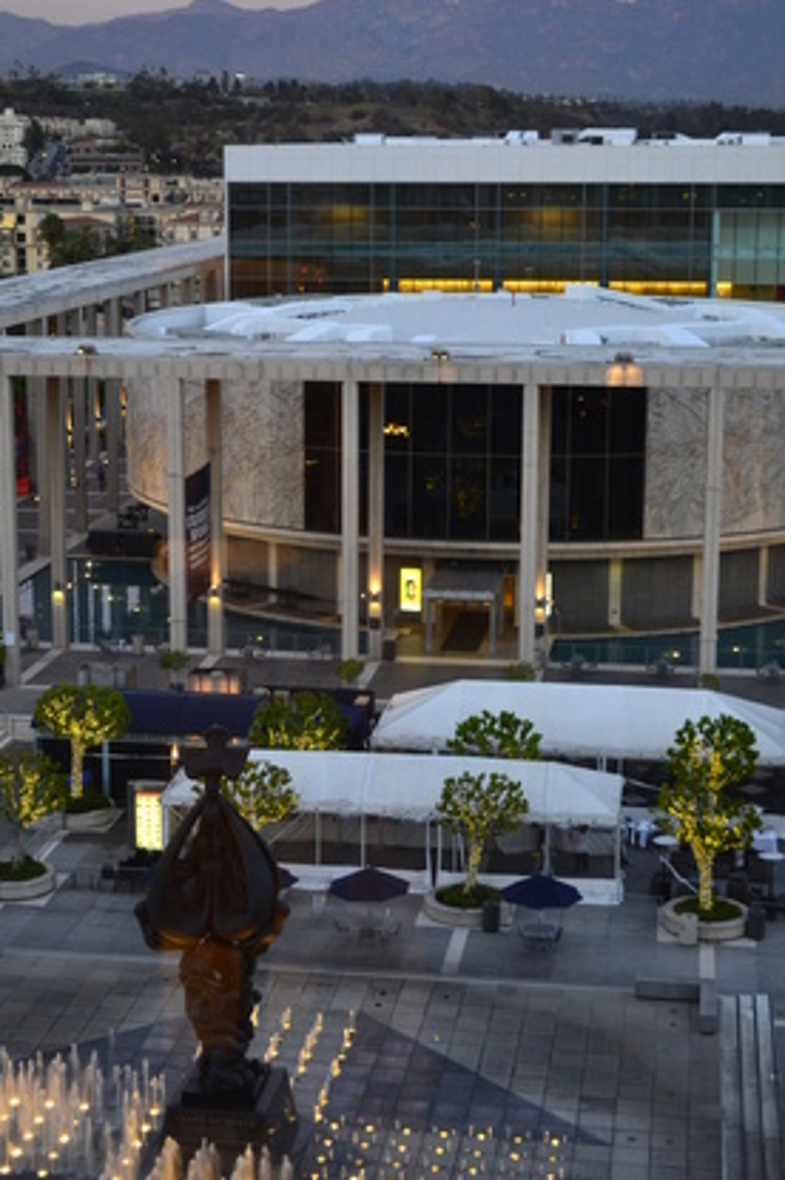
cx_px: 333
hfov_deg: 20.6
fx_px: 2162
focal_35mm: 66
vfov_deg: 30.5
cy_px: 586
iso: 800
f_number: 5
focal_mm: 38
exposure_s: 1/13
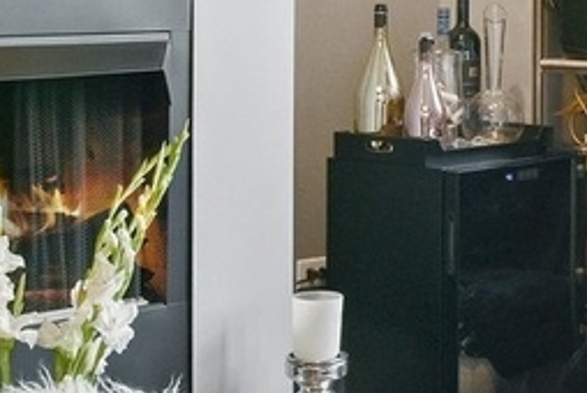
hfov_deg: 15.7
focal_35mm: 121
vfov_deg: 11.2
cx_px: 849
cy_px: -67
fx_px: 1975
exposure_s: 1/8
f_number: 8
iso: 400
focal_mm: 19
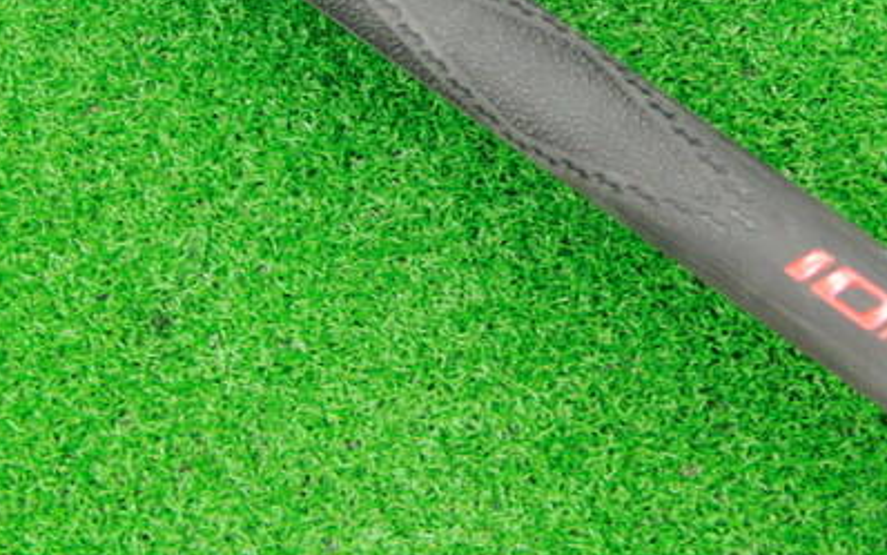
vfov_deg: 20.3
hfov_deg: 32.4
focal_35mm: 63
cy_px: 62
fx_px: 1523
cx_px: 499
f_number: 3.6
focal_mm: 6.42
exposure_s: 1/20
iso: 400
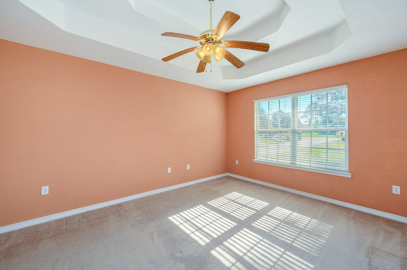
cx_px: 204
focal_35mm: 14
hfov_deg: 104.3
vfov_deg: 81.1
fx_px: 158
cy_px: 135
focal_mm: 14
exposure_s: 1/30
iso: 160
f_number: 9
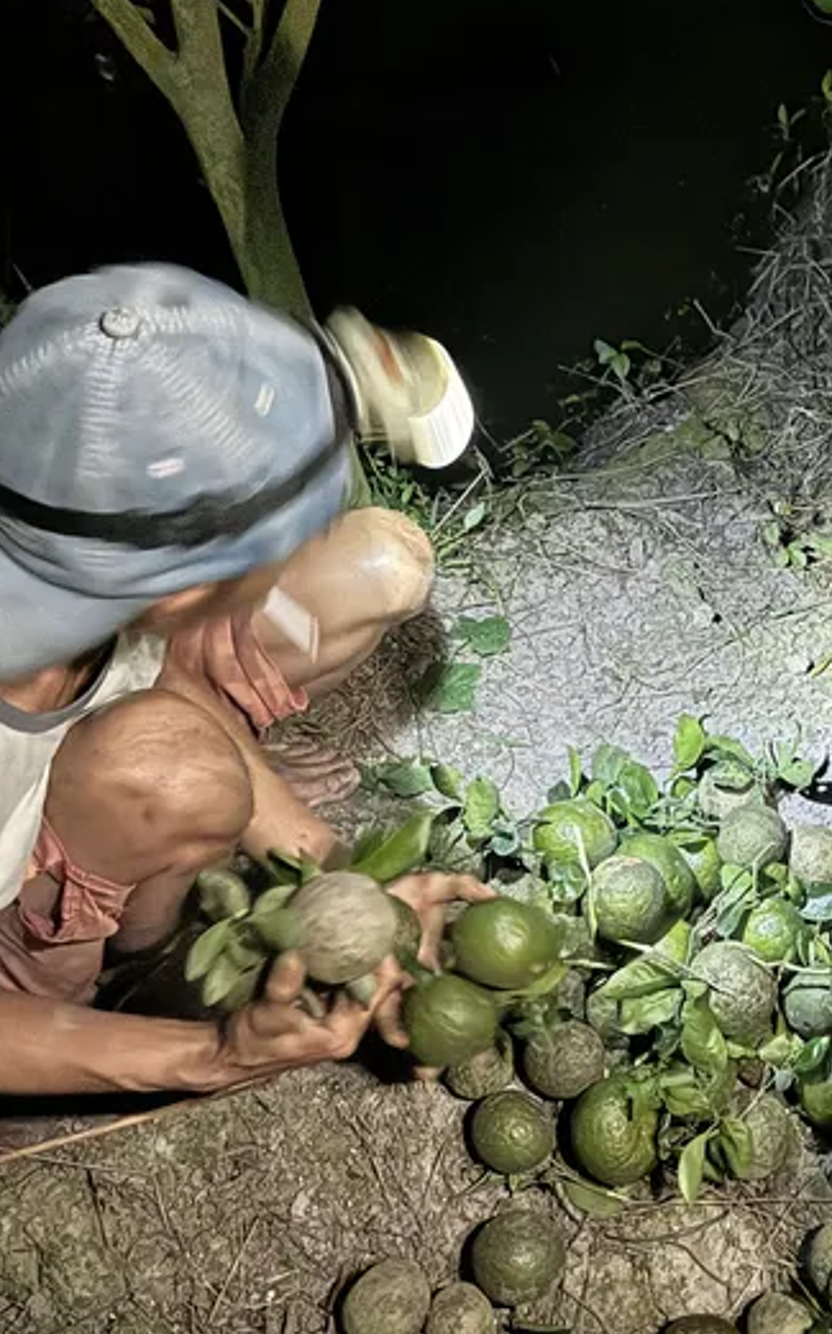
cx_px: 648
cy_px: 730
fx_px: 1562
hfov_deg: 29.2
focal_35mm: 43
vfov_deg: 46.2
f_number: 1.78
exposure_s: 1/25
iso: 2000
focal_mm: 6.86
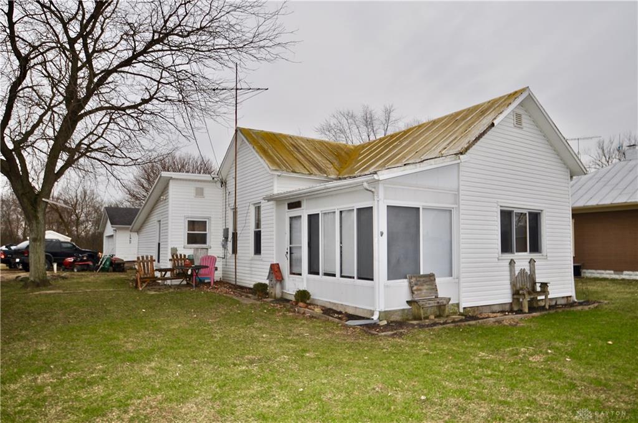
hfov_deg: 73.8
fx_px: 425
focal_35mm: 24
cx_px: 319
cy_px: 212
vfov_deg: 53.0
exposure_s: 1/200
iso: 200
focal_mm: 16
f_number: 7.1
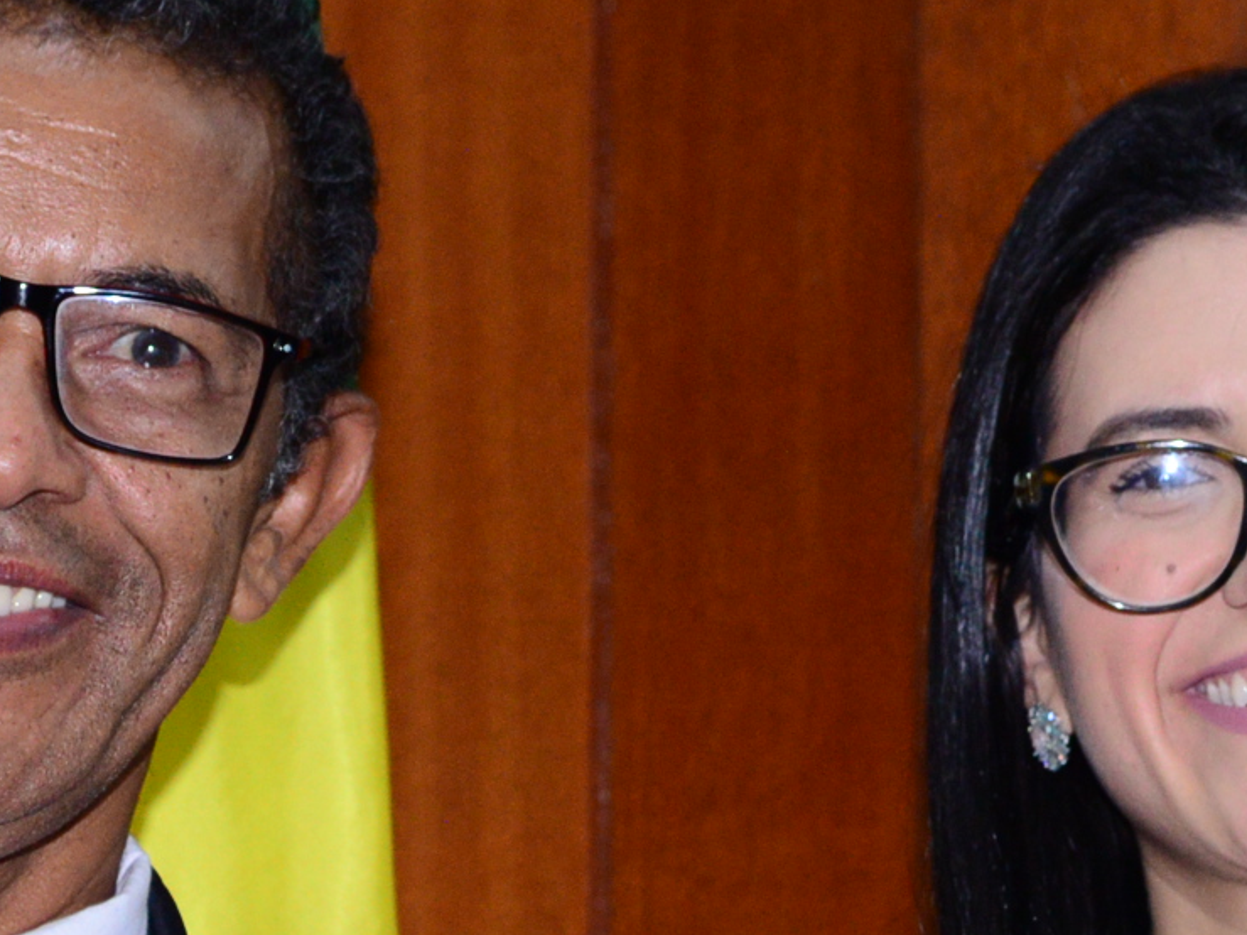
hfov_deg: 7.2
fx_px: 9869
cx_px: 719
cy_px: 1242
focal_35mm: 274
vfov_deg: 5.4
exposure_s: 1/125
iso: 2000
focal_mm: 70
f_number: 4.5
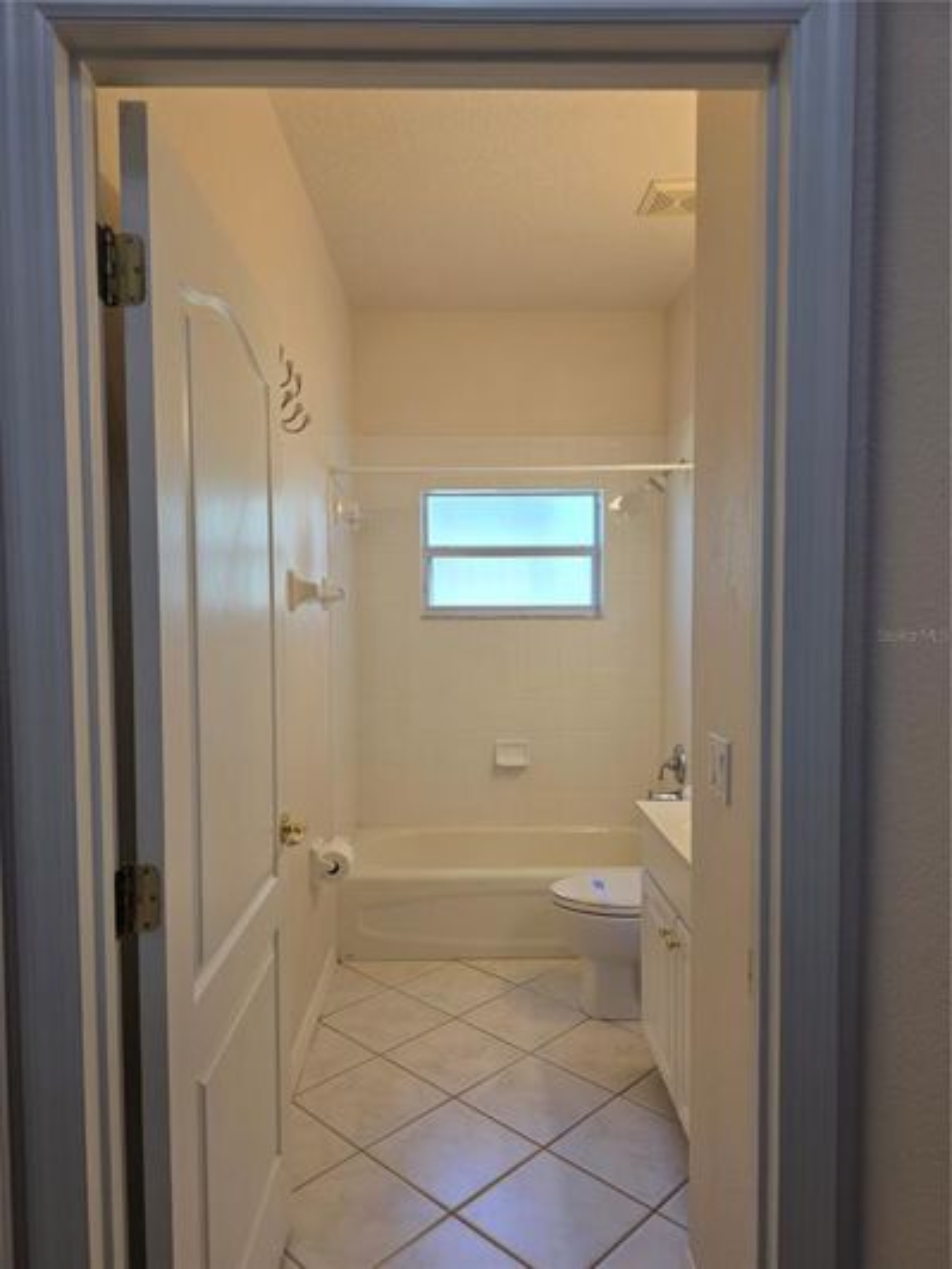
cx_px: 476
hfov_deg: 58.9
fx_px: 843
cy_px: 634
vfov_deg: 73.9
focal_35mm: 23
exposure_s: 1/120
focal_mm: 6.3
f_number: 1.7
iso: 64
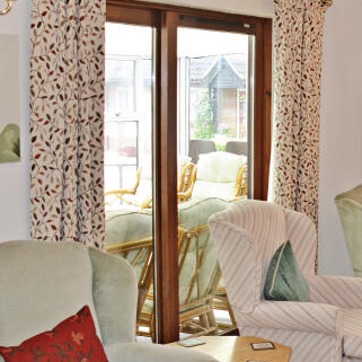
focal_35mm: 73
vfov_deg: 23.7
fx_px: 864
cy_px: 171
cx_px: 443
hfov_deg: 21.8
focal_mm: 18
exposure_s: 1/125
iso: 320
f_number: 3.5
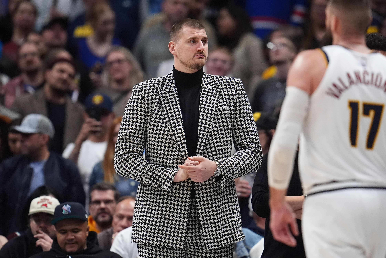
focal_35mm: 600
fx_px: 6439
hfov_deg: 3.4
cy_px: 129
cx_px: 193
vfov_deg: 2.3
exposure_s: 1/2000
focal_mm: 400
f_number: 3.2
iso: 5000
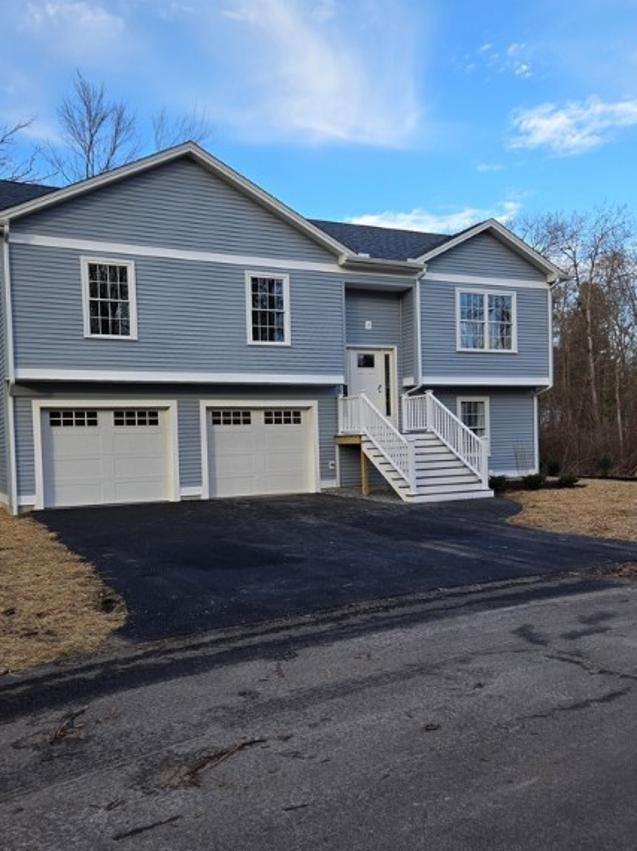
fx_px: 761
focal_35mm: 31
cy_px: 460
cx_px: 315
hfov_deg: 45.4
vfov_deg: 58.3
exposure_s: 1/501
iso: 25
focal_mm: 5.4
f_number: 1.8
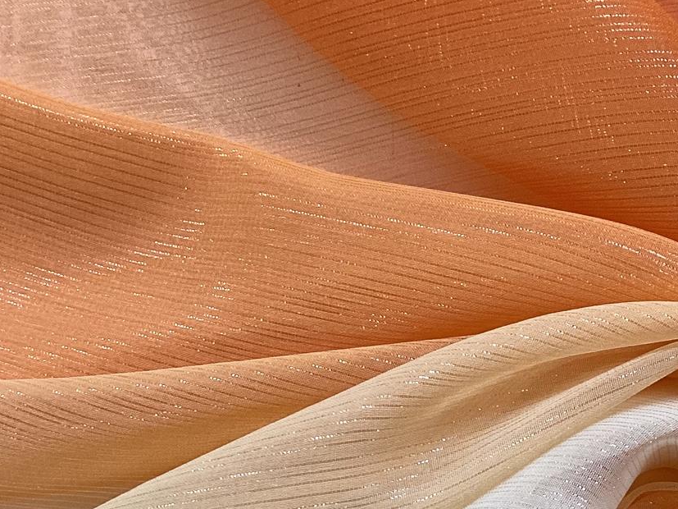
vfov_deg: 19.7
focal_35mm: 72
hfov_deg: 25.2
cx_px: 733
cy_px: 536
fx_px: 1410
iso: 100
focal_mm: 3.3
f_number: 2.4
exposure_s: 1/60
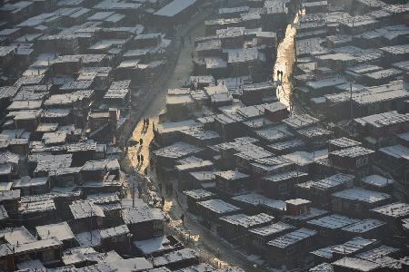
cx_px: 204
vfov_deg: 6.9
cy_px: 136
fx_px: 2272
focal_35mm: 200
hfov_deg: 10.3
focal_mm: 200
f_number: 8
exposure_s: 1/125
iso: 100
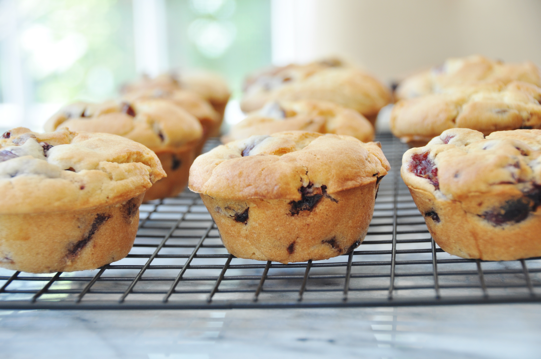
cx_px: 270
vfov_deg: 15.2
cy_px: 180
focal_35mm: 90
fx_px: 1351
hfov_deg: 22.6
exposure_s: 1/25
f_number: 5.6
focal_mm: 60
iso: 200
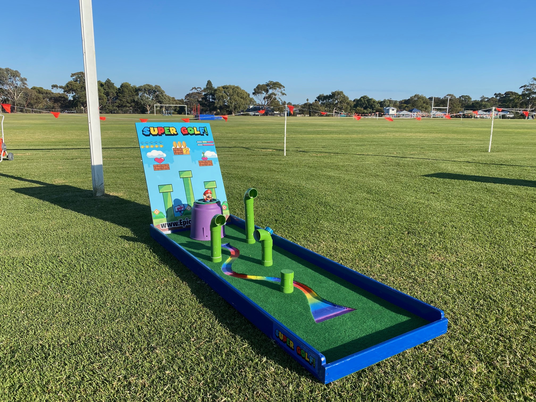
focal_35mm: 26
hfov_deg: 67.3
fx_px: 403
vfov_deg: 53.1
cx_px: 268
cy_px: 201
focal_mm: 4.25
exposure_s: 1/2268
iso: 32
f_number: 1.8
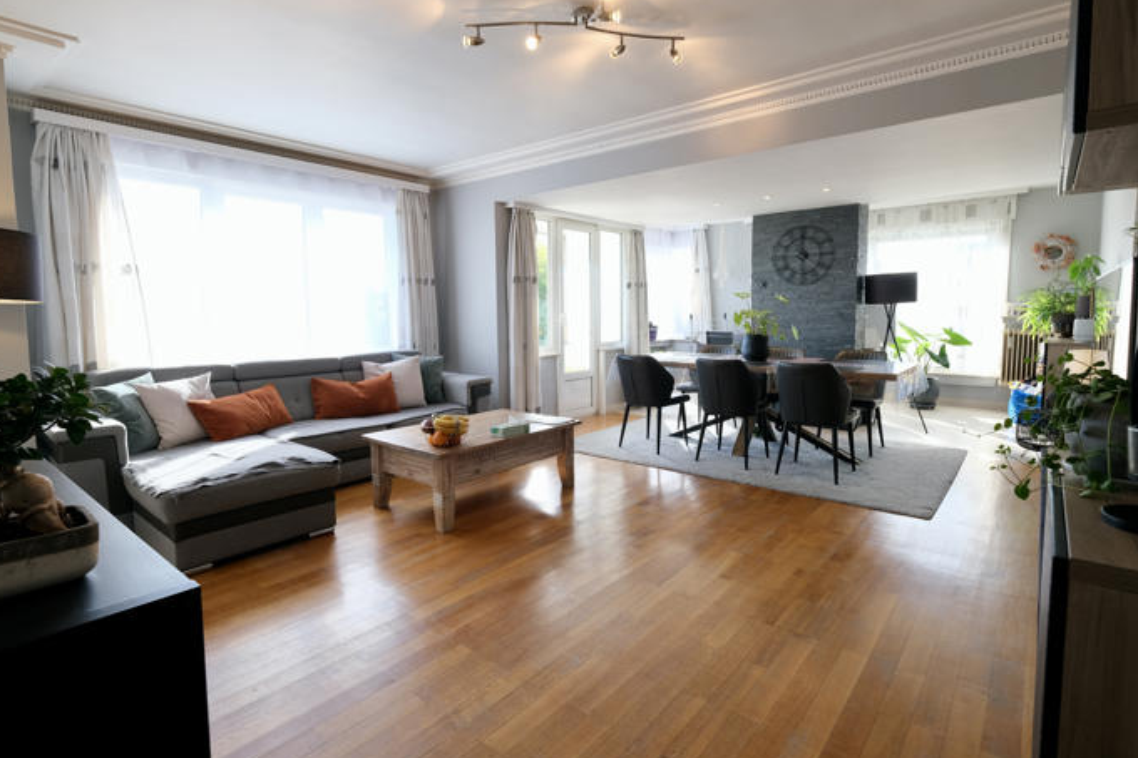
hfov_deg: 90.0
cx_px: 579
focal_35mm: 18
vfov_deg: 67.3
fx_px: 569
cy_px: 366
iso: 320
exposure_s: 1/60
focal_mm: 11
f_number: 4.5
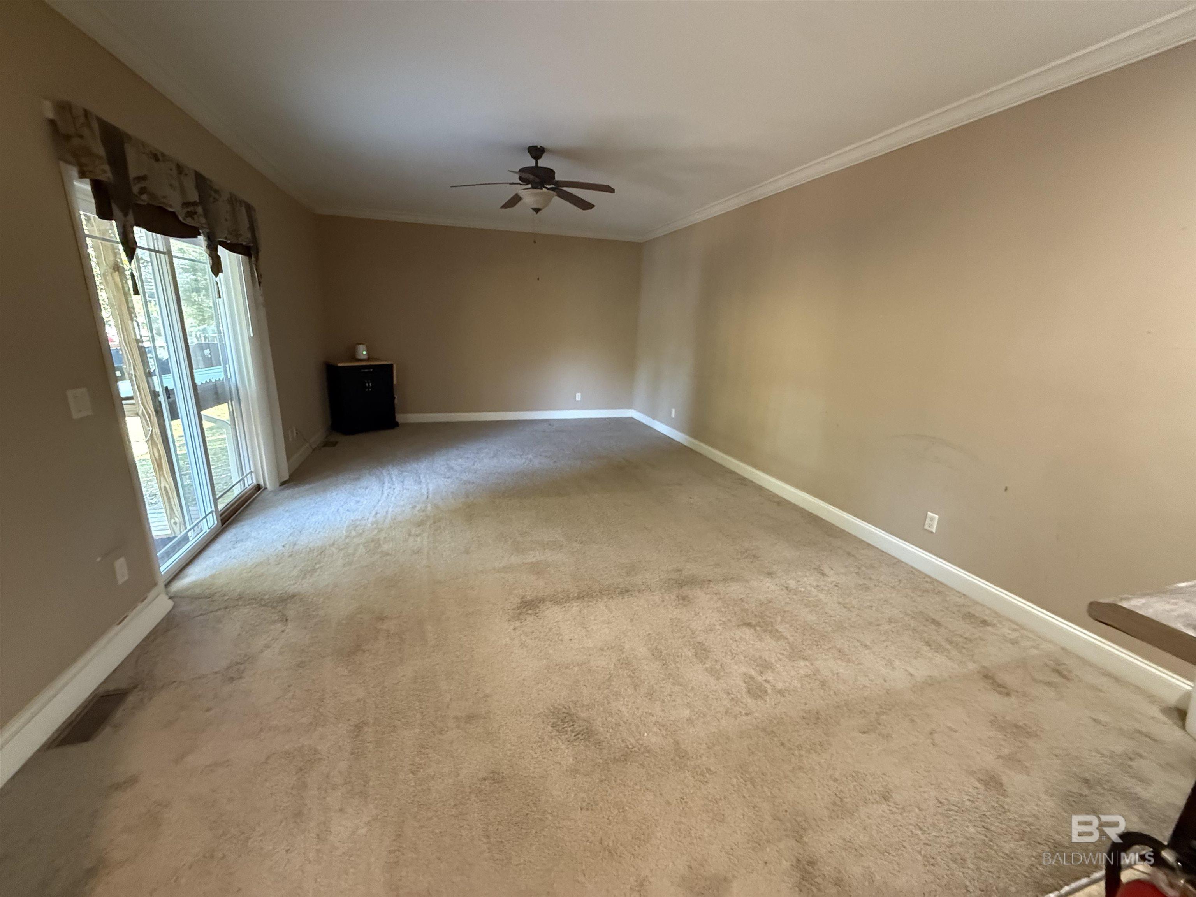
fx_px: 484
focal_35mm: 14
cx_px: 598
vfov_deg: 85.7
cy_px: 448
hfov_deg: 102.1
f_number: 2.2
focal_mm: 2.22
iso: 800
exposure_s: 1/60
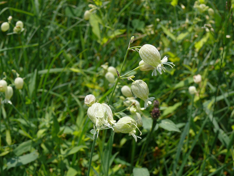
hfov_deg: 28.2
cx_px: 118
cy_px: 88
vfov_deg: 21.3
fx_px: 466
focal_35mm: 69
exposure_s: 1/500
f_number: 5.6
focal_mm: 11.7
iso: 100
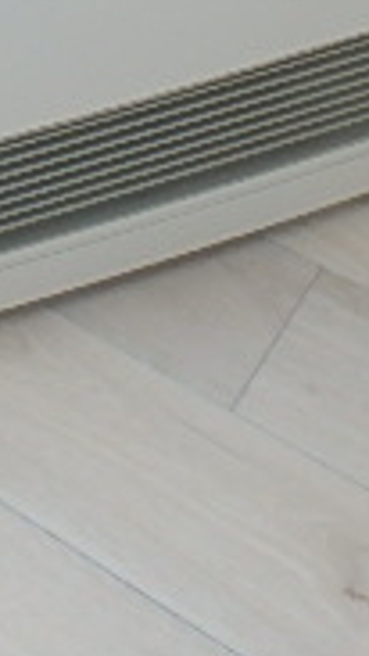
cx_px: 97
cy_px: -47
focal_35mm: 80
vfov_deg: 24.9
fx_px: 1391
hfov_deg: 15.1
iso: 200
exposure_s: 1/30
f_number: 3.5
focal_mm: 3.7
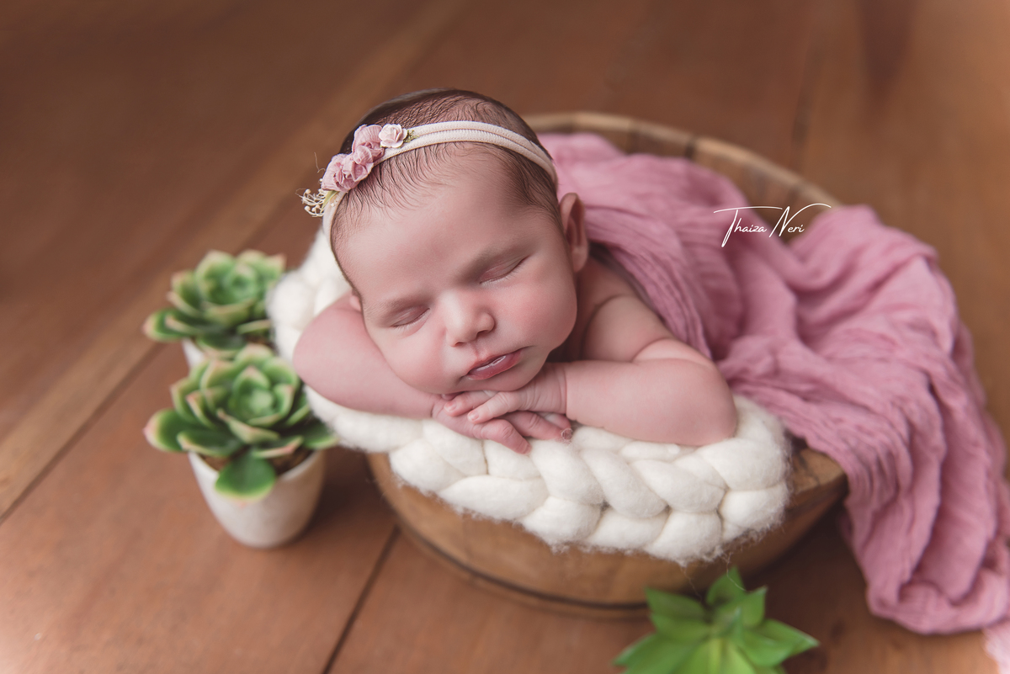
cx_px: 505
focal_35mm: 35
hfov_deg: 54.4
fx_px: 982
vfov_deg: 37.9
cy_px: 337
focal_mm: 35
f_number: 2.8
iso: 100
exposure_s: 1/160
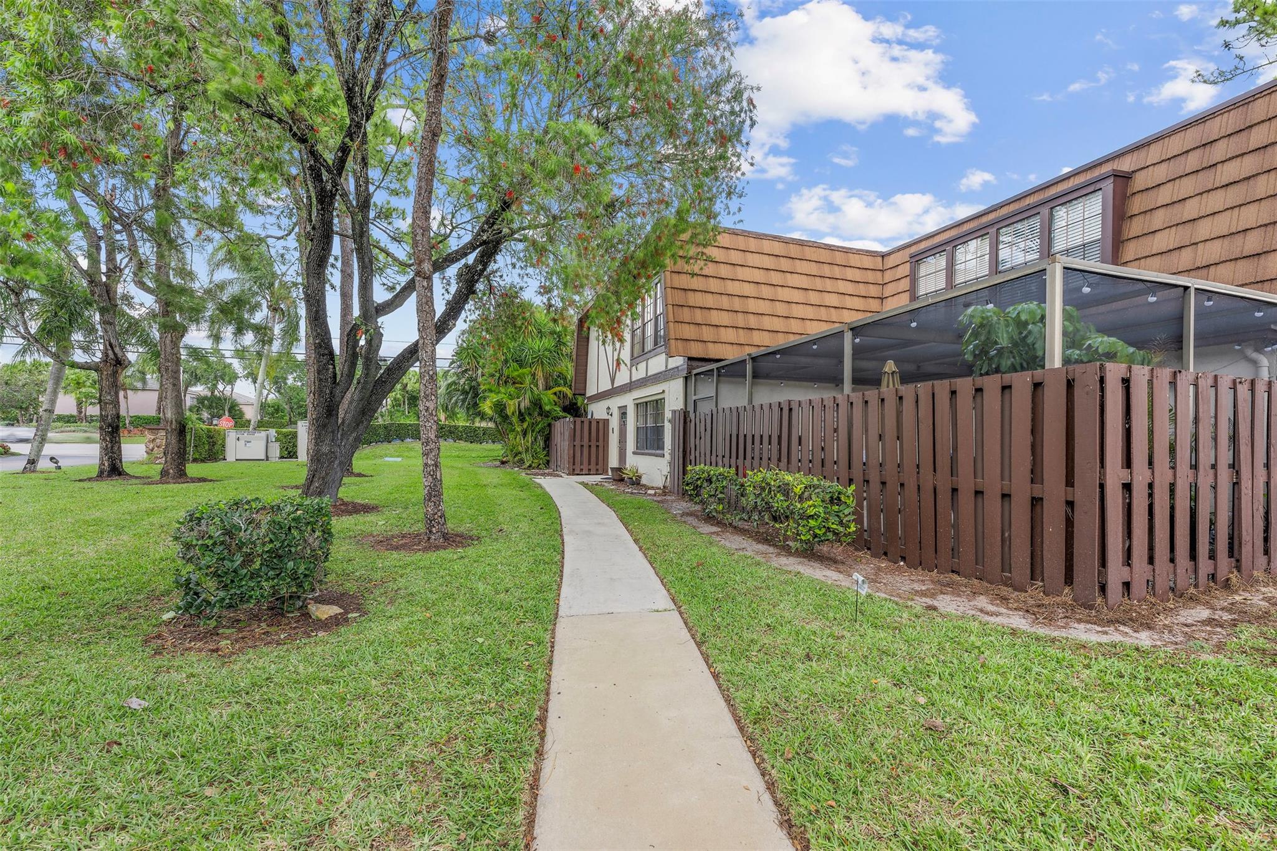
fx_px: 497
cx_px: 638
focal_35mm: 14
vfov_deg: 81.2
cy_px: 426
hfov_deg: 104.3
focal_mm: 14
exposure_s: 1/13
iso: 64
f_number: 8
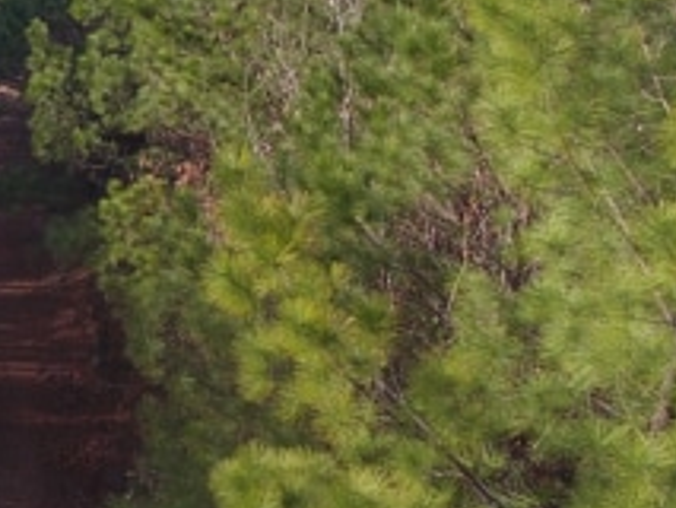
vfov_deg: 24.4
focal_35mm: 60
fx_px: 1172
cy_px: 318
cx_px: -19
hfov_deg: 29.7
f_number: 2.8
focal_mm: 3.61
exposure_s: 1/275
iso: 100
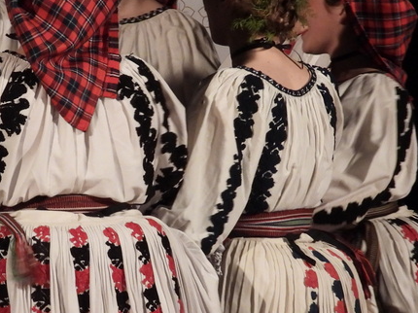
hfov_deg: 6.2
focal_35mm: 321
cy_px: 175
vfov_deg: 4.6
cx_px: 78
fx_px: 3874
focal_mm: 20.7
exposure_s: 1/40
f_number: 4
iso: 400
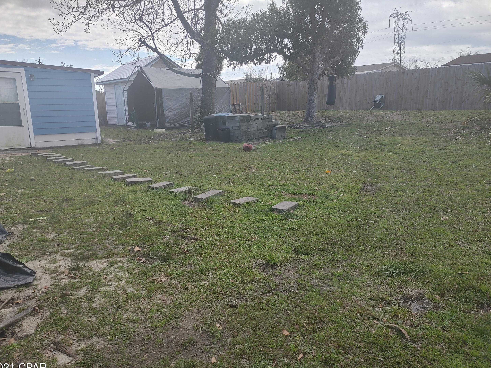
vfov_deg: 51.3
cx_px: 237
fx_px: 383
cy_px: 191
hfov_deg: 65.3
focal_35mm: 27
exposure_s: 1/1333
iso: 50
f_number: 1.8
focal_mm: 5.58
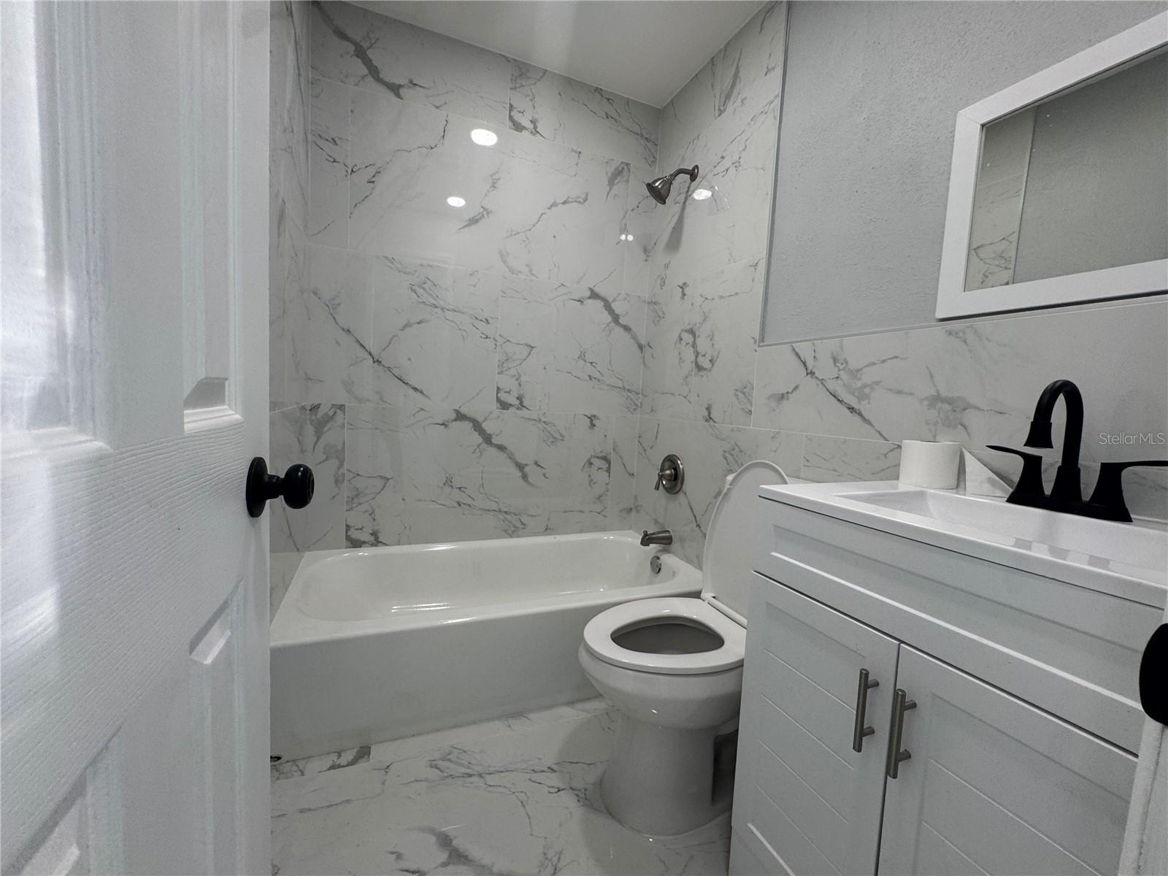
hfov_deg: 102.1
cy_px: 438
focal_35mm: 14
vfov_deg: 85.7
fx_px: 472
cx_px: 584
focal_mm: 2.22
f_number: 2.2
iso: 80
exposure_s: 1/120
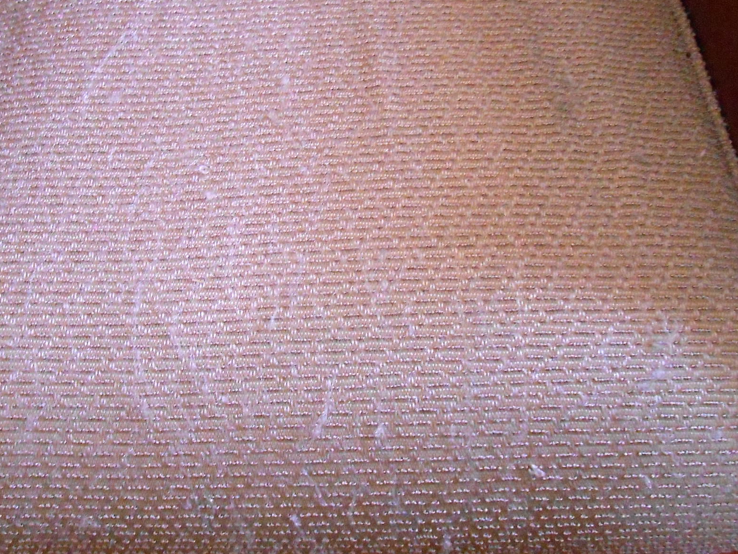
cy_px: 219
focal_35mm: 38
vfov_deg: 37.6
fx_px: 810
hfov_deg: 48.5
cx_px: 278
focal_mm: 4.6
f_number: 3.5
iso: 800
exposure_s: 1/10
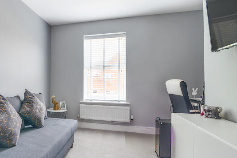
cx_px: 61
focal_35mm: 23
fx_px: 151
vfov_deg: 55.1
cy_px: 85
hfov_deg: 71.3
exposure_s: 1/3
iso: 400
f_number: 8
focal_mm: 12
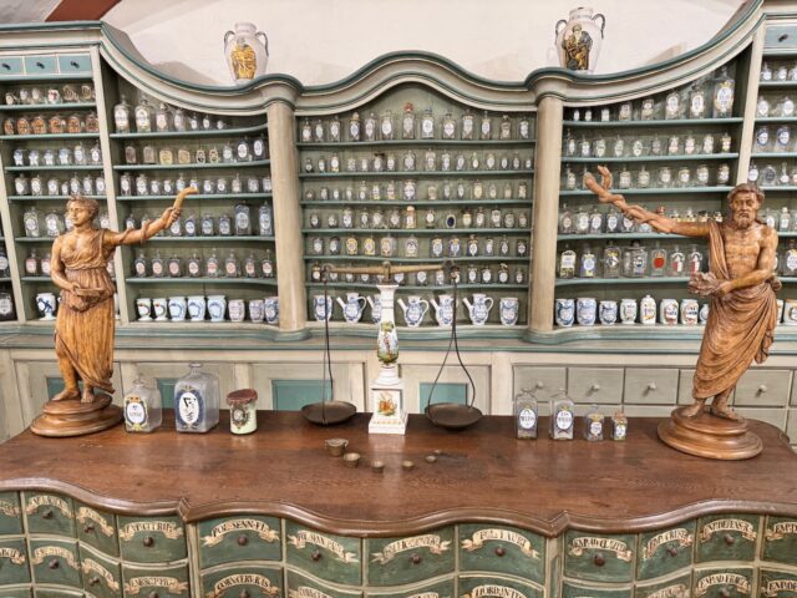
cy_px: 299
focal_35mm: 24
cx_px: 398
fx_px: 553
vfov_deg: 56.8
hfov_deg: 71.6
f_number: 1.78
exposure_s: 1/50
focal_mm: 6.76
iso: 250
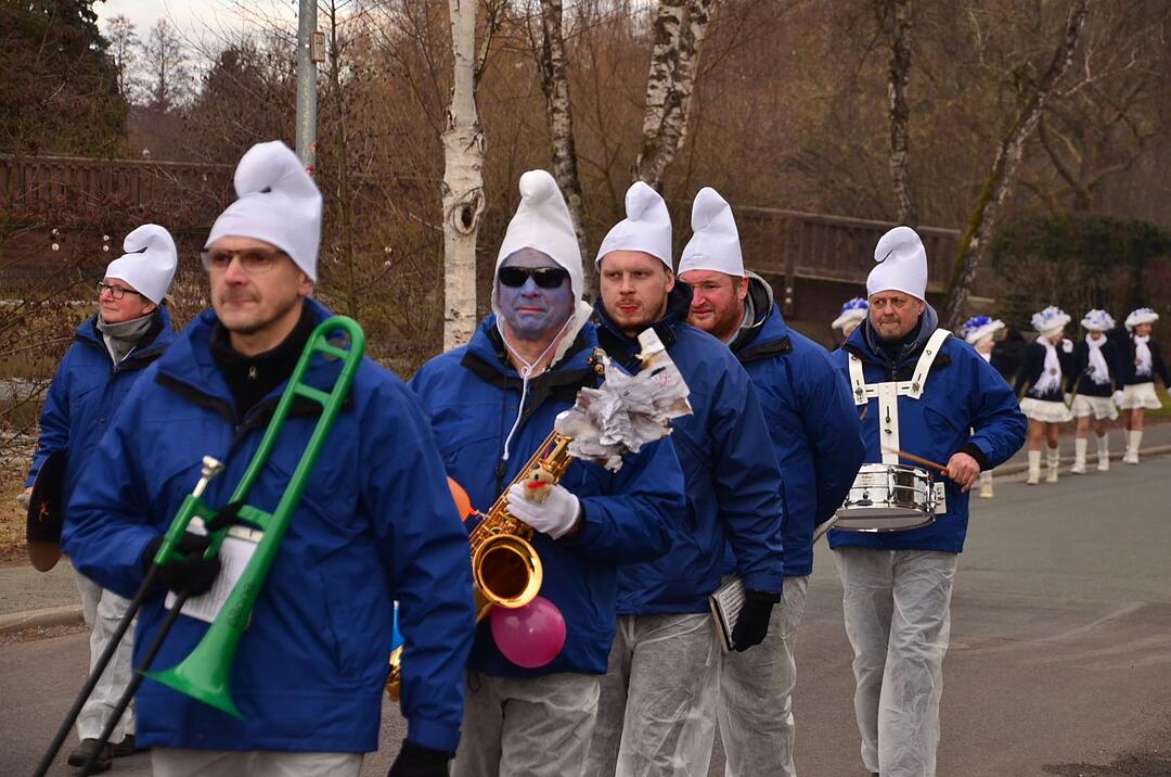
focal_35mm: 117
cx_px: 586
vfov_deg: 11.7
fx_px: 3799
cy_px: 388
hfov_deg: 17.5
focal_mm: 78
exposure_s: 1/640
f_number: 5.6
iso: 400
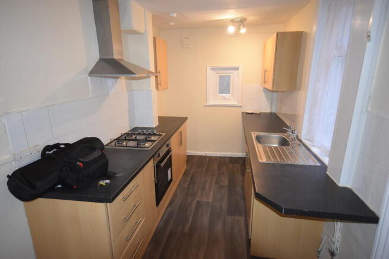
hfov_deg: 85.4
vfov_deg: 63.2
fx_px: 211
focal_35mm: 20
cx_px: 194
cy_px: 130
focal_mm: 13
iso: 2500
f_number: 4.5
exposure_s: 1/60
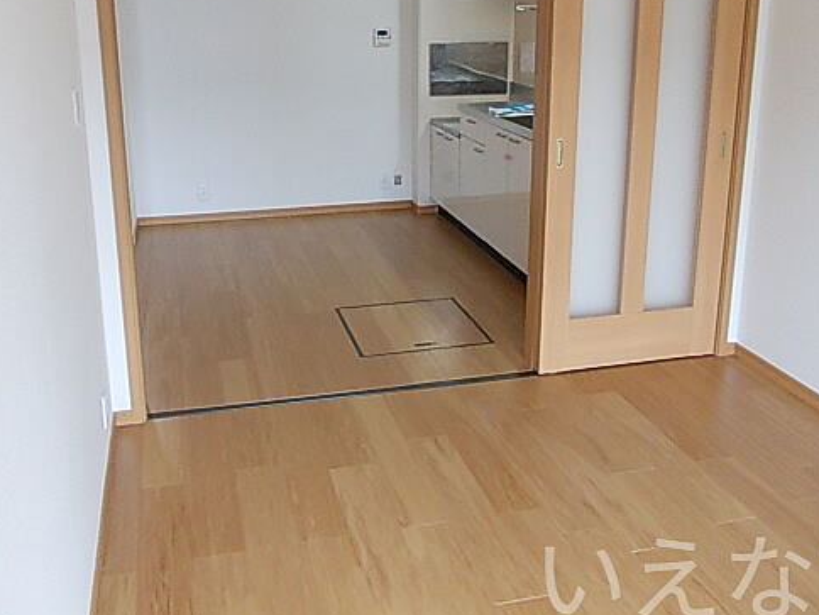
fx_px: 875
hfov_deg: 50.1
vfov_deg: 38.3
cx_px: 394
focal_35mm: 37
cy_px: 219
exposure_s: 1/20
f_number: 2.7
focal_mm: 4
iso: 200
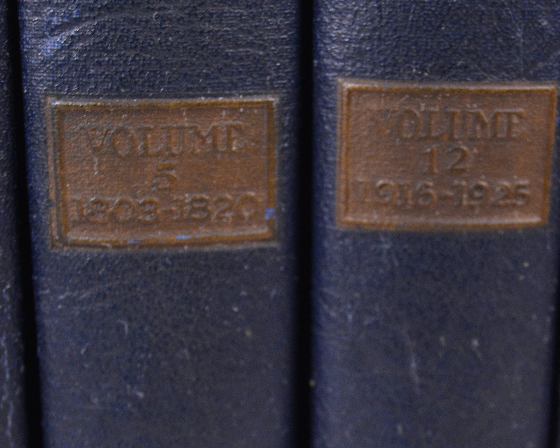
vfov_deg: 15.1
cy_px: 388
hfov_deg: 18.9
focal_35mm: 101
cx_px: 371
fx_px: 1674
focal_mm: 26
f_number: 5
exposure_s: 1/100
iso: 400
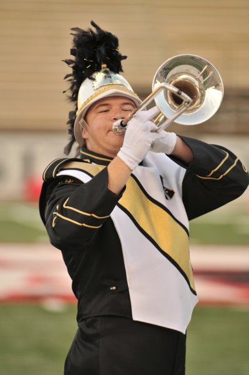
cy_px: 188
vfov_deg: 6.9
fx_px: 3118
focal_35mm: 300
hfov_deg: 4.6
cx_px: 124
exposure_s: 1/400
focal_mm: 200
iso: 200
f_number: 2.8
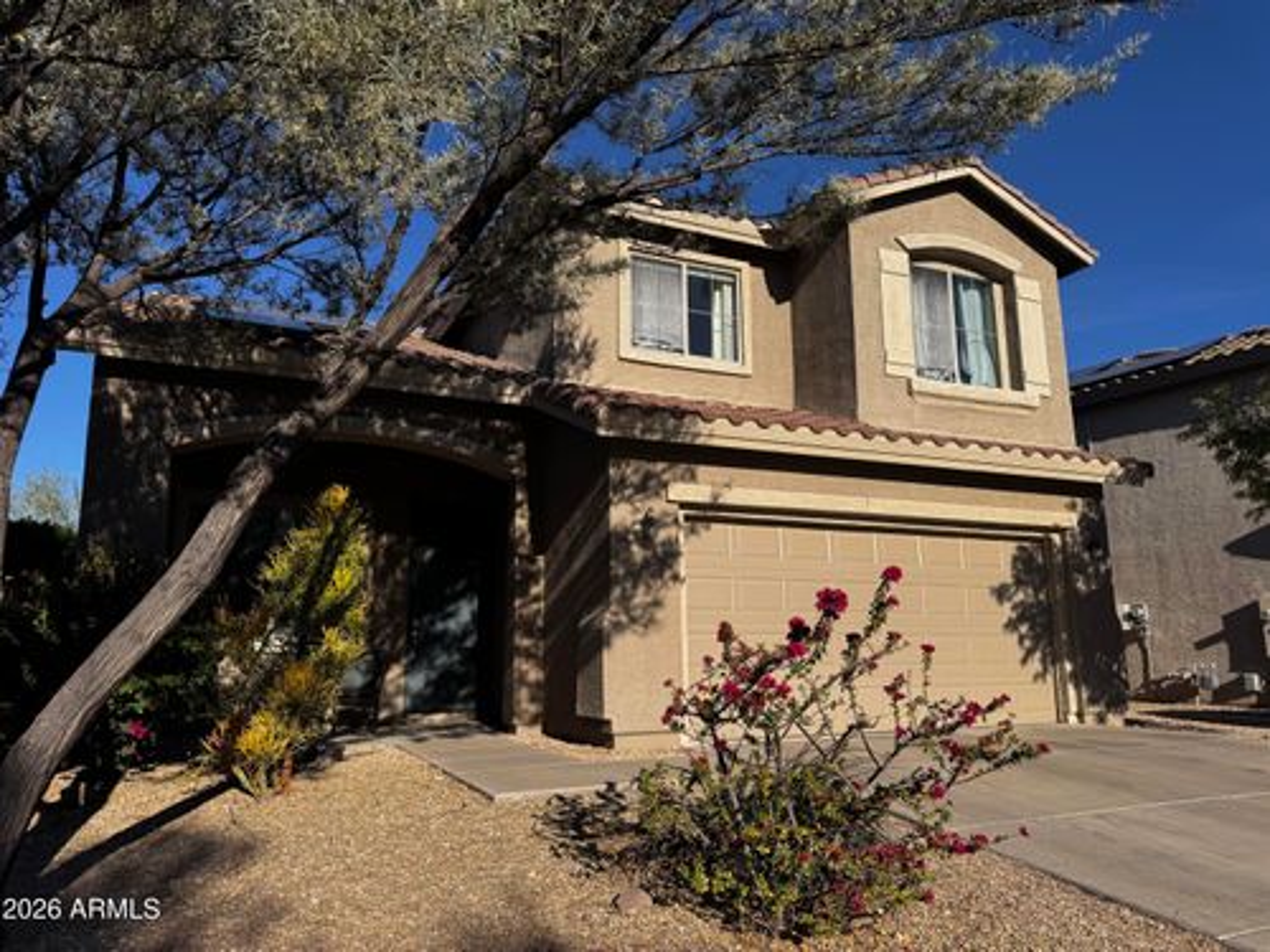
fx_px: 881
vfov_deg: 56.8
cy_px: 476
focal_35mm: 24
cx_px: 635
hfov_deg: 71.6
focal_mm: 6.76
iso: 80
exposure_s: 1/5348
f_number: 1.78
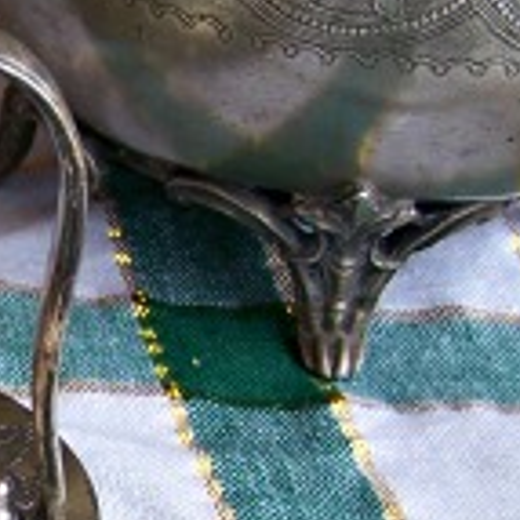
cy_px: 369
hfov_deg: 11.5
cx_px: -169
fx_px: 2498
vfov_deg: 11.9
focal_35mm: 147
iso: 80
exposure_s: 1/160
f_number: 2.8
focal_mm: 6.3
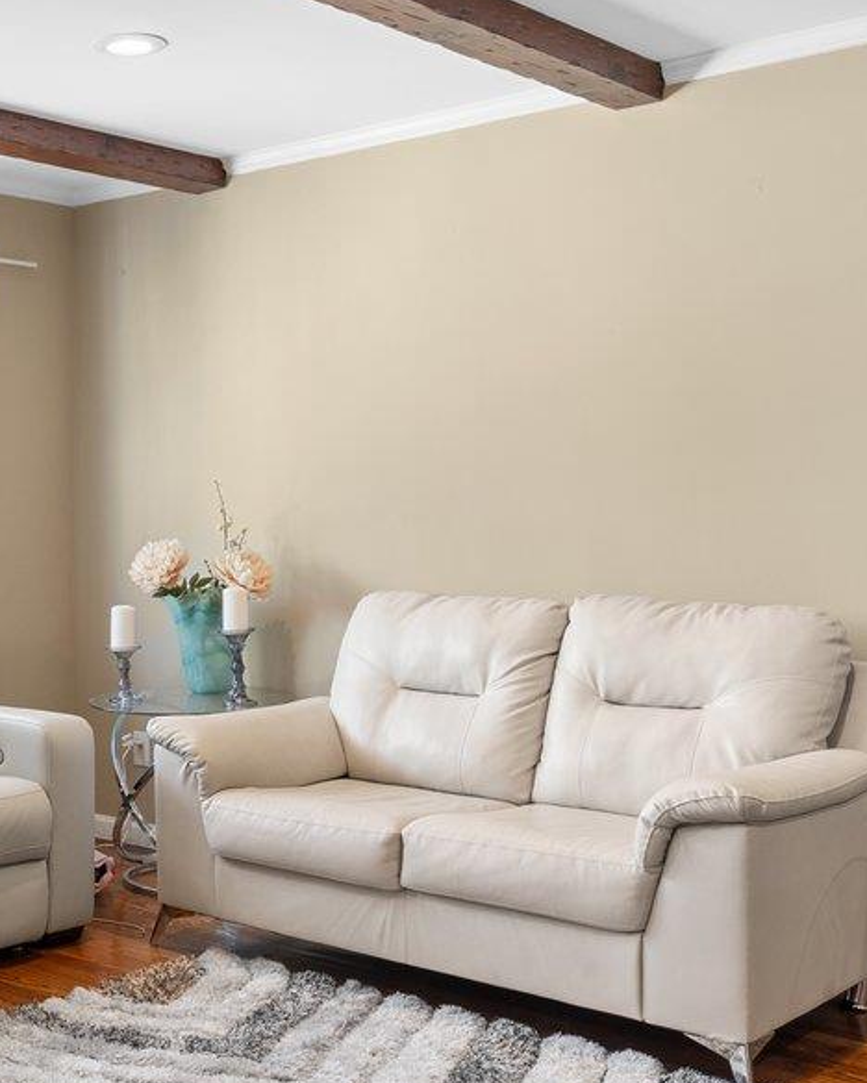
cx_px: -15
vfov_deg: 40.3
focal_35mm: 46
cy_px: 593
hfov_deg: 30.3
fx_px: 1475
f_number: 10
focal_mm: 14
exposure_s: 1
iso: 250
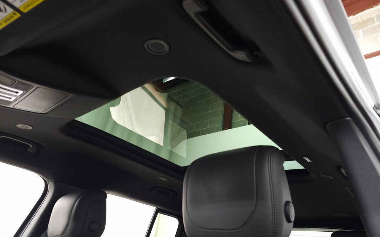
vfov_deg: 49.2
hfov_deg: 72.6
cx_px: 192
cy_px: 126
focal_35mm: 25
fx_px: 259
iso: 320
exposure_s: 1/60
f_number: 1.7
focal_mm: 6.3
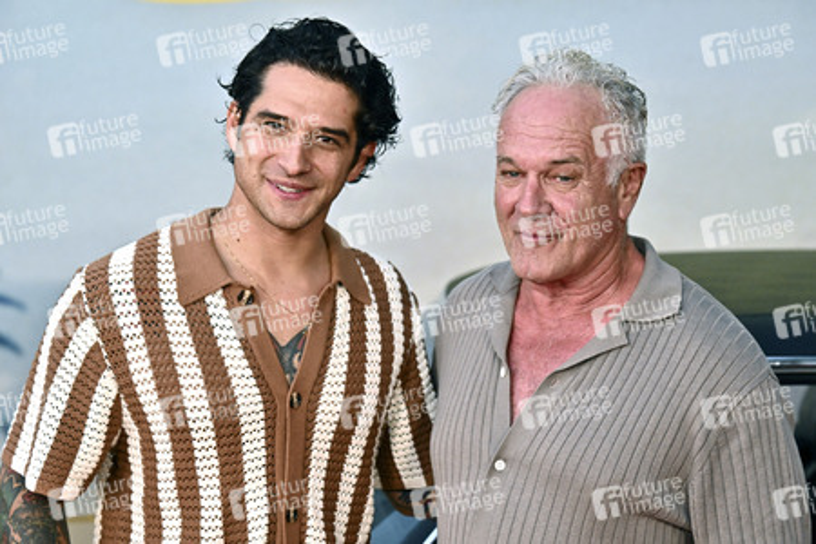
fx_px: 2334
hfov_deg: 19.8
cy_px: 272
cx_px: 408
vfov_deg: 13.3
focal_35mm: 103
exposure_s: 1/320
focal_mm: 103
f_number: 4.5
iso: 2500
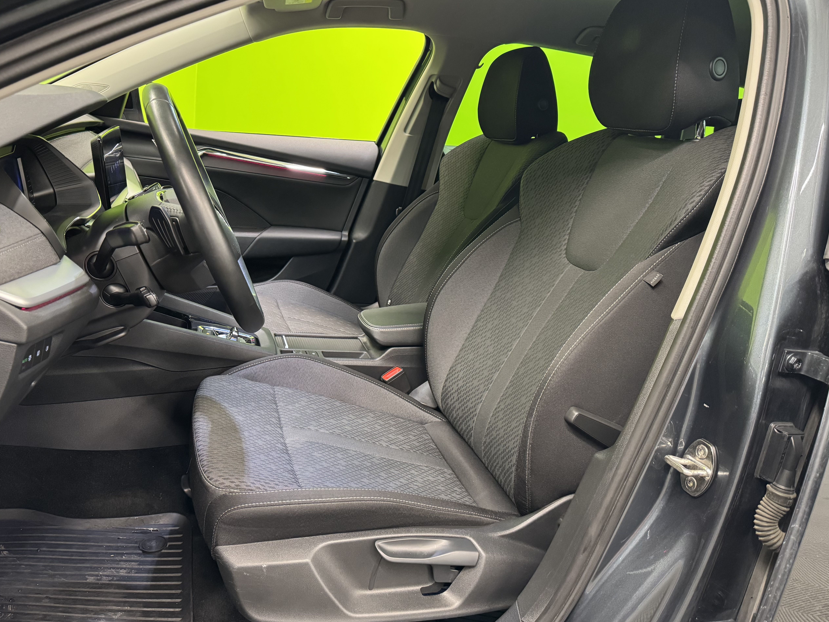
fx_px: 647
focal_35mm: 27
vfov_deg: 51.3
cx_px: 373
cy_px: 295
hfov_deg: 65.2
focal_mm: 6.76
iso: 640
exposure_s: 1/50
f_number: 1.78
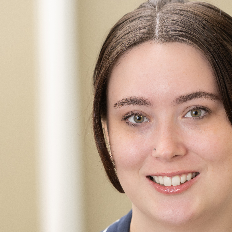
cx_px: 158
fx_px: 2290
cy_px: 259
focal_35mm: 302
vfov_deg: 5.8
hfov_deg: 5.8
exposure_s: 1/160
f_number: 4
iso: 400
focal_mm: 125
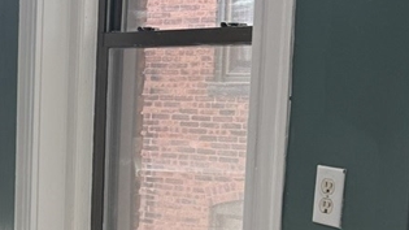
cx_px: -184
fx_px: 922
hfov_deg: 21.5
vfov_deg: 14.1
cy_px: 182
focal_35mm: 85
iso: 64
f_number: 1.78
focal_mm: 6.76
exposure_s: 1/120
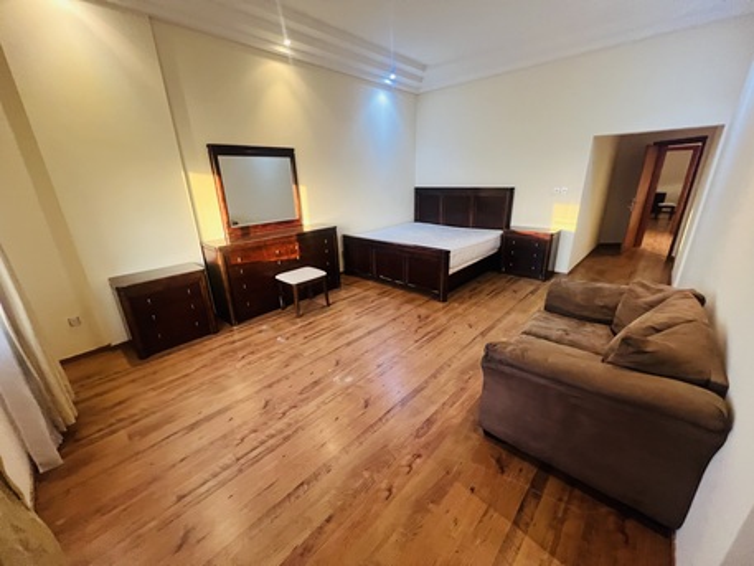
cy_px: 283
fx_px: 283
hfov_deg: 106.2
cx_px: 377
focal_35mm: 13
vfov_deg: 89.9
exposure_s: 1/50
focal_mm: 1.57
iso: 500
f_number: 1.8
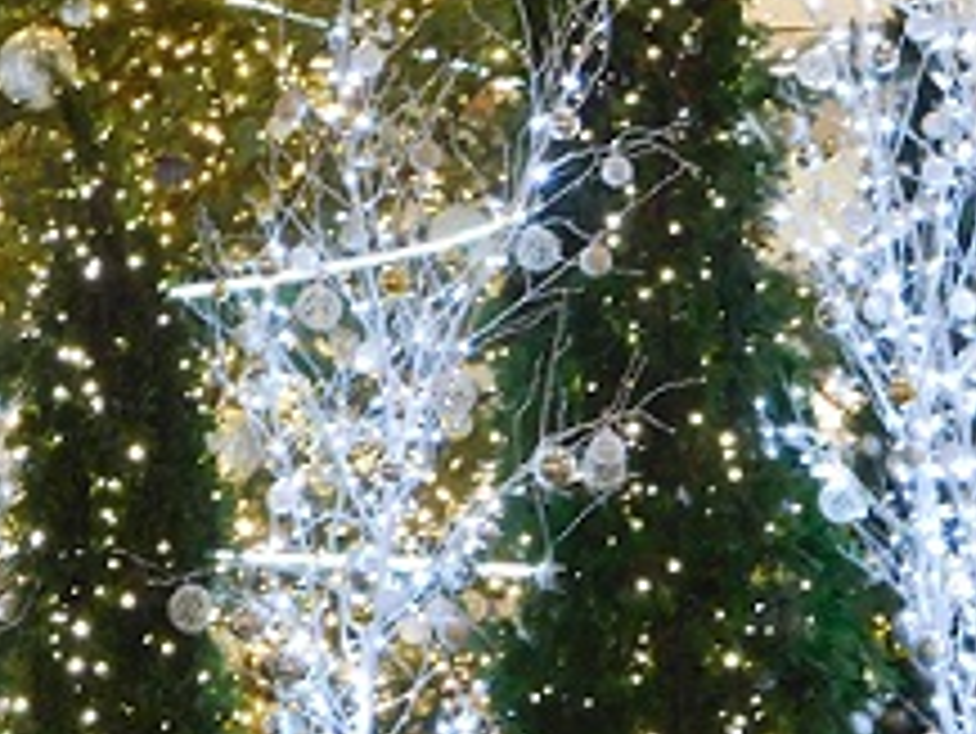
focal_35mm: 100
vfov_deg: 14.5
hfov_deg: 19.4
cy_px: -79
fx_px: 2821
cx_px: 155
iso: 400
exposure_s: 1/25
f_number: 3.8
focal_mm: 6.2
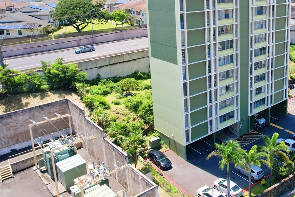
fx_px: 303
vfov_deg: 35.2
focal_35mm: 37
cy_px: 52
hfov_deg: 48.2
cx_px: 247
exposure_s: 1/1500
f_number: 2.8
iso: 150
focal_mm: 8.38
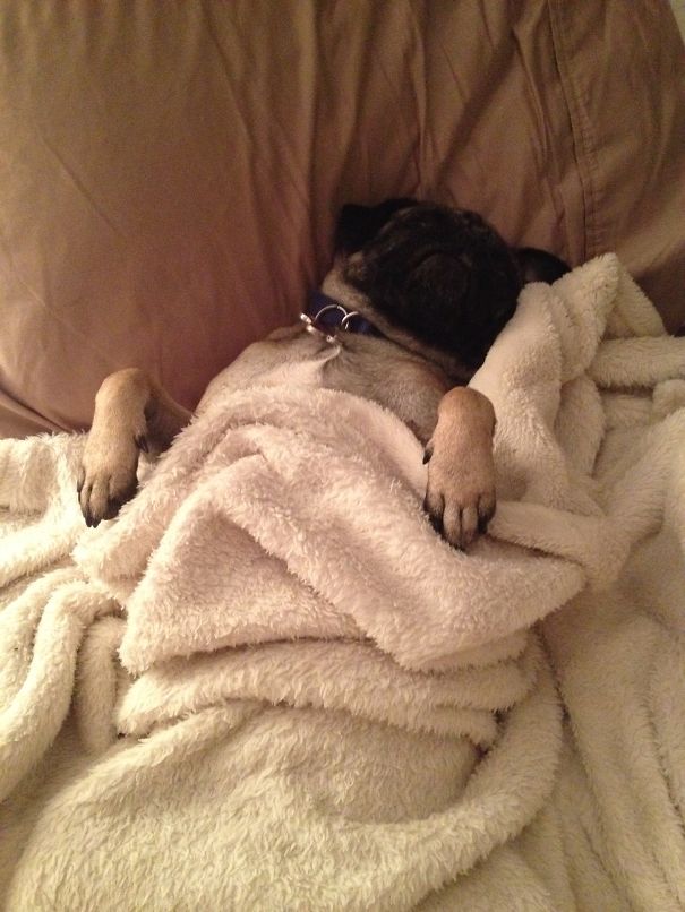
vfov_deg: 52.6
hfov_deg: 40.7
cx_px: 342
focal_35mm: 35
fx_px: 923
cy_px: 456
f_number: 2.4
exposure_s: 1/15
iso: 640
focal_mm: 4.28
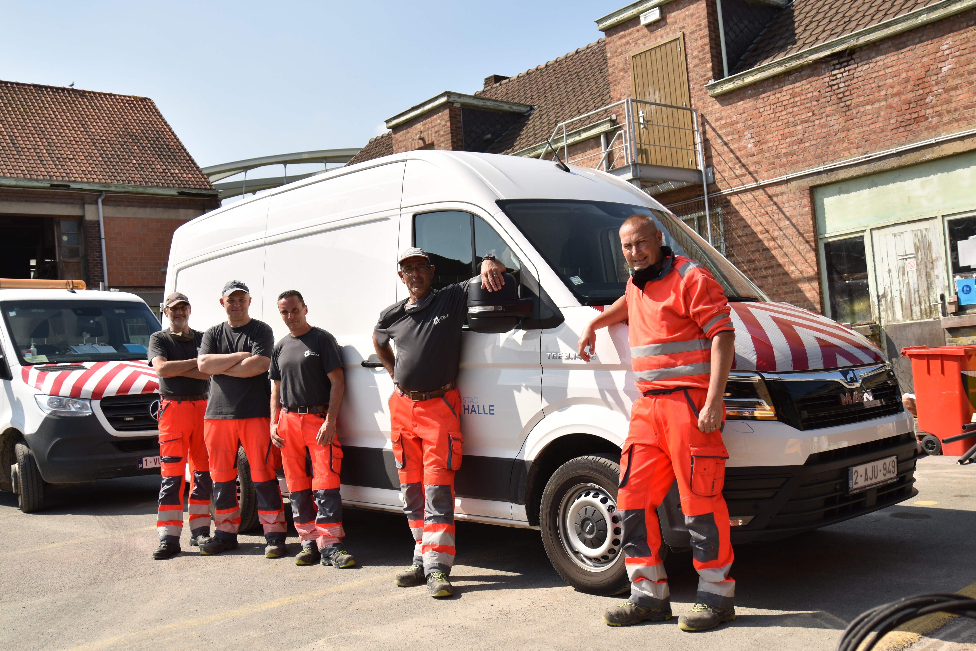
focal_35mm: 30
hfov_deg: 61.9
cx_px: 488
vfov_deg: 43.6
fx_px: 813
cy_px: 326
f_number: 3.2
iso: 250
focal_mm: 20
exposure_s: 1/4000
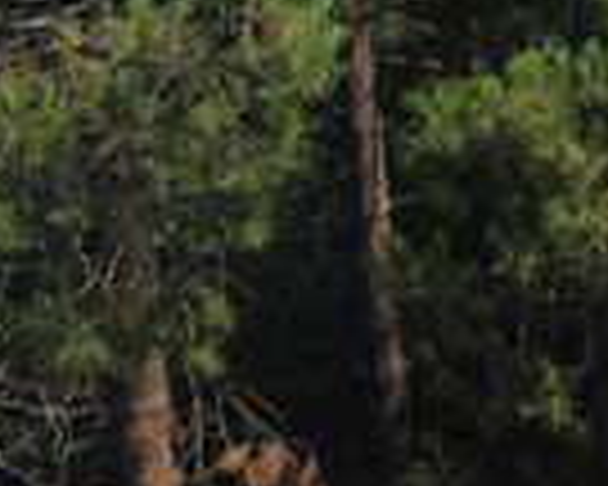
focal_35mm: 917
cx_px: 1329
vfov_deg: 1.7
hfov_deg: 2.1
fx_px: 16501
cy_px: -432
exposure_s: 1/400
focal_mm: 122
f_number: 13
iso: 200
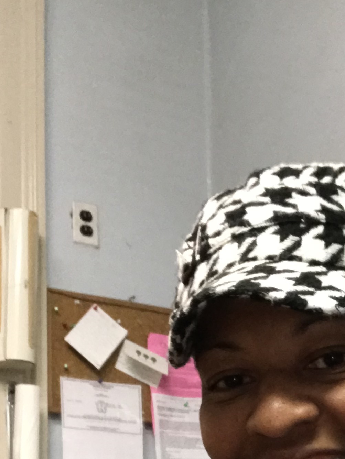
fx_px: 982
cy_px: 505
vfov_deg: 24.5
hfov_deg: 19.7
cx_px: 283
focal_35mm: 74
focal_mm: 2.87
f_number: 2.2
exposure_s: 1/30
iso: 125
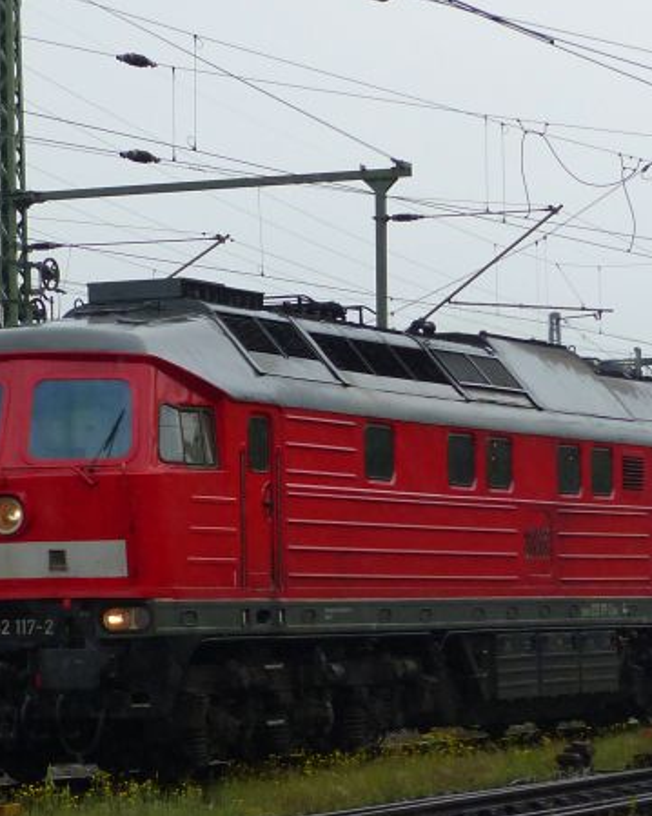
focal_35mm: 159
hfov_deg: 9.7
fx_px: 3837
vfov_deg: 12.1
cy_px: 451
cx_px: 173
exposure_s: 1/500
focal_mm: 10.9
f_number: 2.8
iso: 200
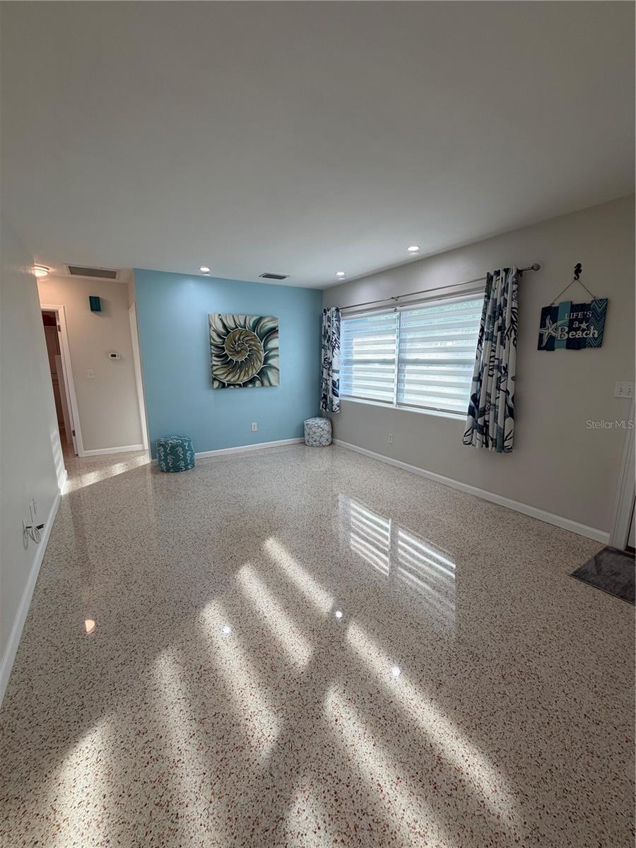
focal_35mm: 14
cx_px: 318
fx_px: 343
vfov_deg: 102.1
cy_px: 424
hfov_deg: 85.7
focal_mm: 2.22
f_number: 2.2
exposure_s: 1/120
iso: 100
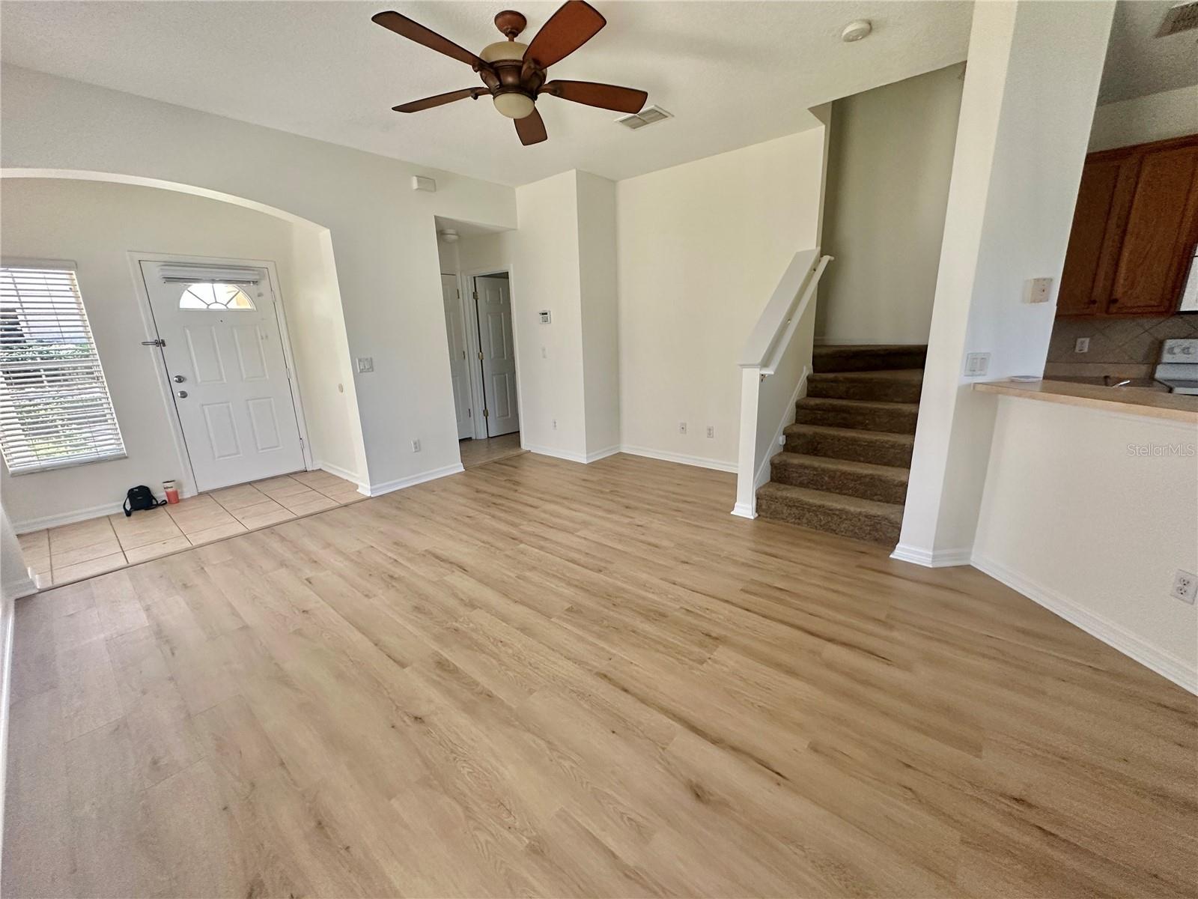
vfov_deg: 85.7
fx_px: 485
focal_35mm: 14
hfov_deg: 102.1
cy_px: 450
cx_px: 599
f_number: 2.2
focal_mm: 2.22
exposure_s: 1/99
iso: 200
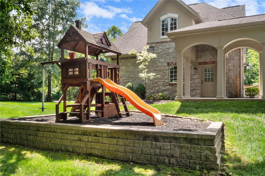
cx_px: 132
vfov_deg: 43.6
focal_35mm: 30
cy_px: 88
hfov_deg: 61.9
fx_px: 221
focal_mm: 15
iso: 400
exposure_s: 1/20
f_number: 22
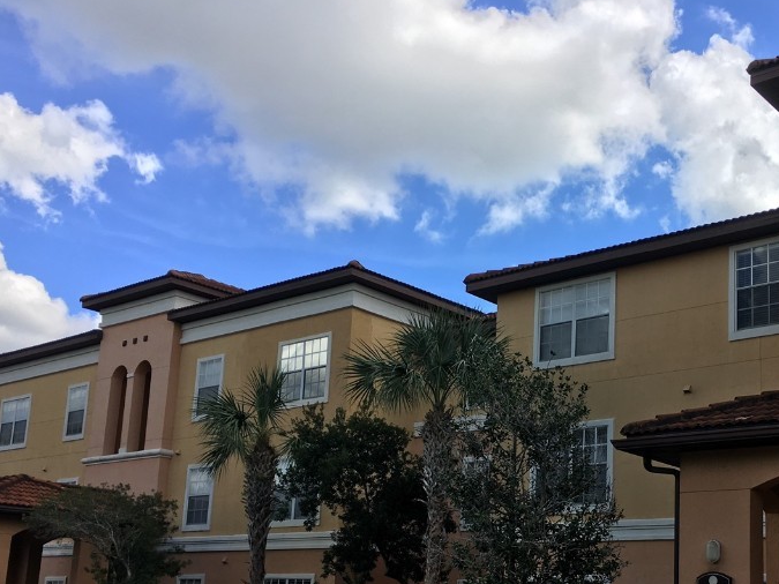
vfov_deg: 32.3
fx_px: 990
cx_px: 571
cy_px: 430
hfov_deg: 41.8
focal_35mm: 44
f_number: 2.2
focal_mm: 4.15
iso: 25
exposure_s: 1/1326
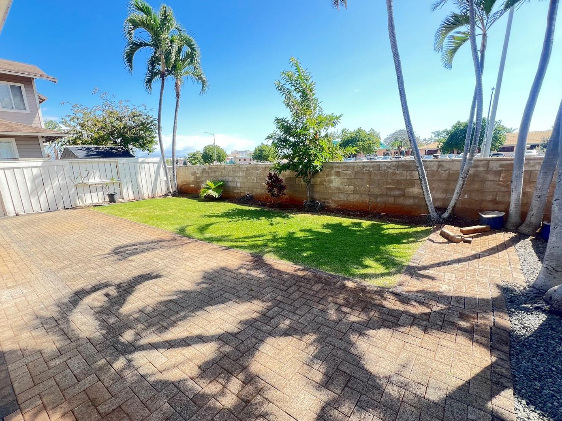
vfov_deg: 81.6
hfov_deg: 97.8
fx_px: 244
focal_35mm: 15
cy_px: 225
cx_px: 250
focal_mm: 1.57
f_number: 1.8
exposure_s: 1/193
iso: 32
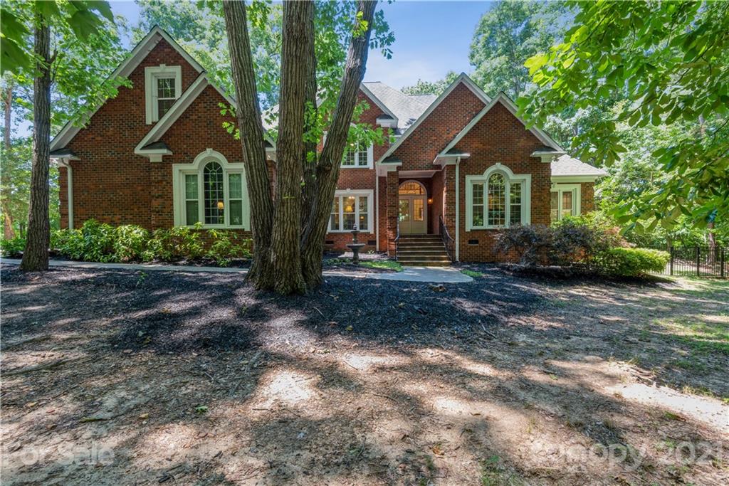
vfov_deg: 73.8
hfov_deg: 96.7
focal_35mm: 16
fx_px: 324
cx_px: 364
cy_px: 243
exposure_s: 1/13
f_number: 11
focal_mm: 16
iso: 200
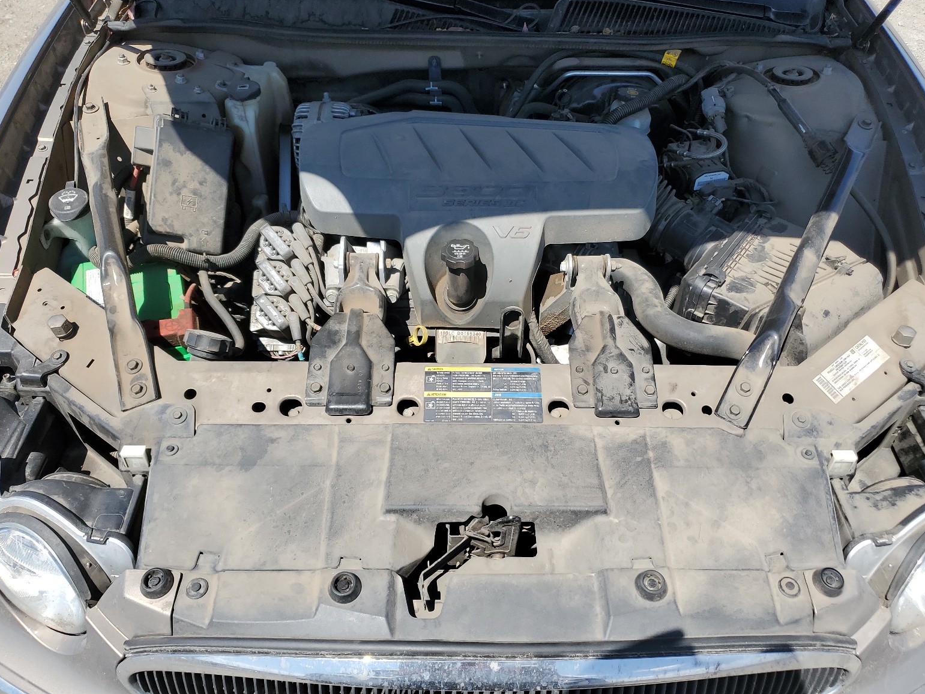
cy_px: 339
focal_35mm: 27
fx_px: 722
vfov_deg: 51.4
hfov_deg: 65.3
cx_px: 456
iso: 50
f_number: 1.5
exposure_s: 1/2500
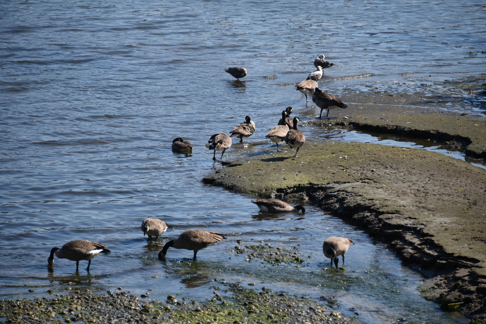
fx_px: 2578
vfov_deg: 7.2
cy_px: 162
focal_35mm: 191
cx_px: 244
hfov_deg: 10.8
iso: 100
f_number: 5.6
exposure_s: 1/400
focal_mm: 190
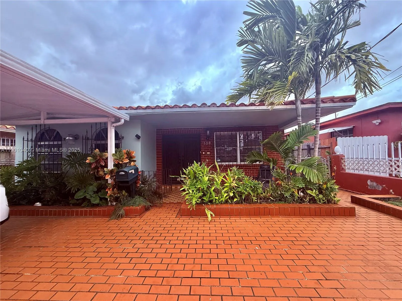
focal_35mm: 14
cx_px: 201
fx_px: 163
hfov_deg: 102.1
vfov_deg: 85.7
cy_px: 150
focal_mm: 2.22
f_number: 2.2
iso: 64
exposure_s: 1/421
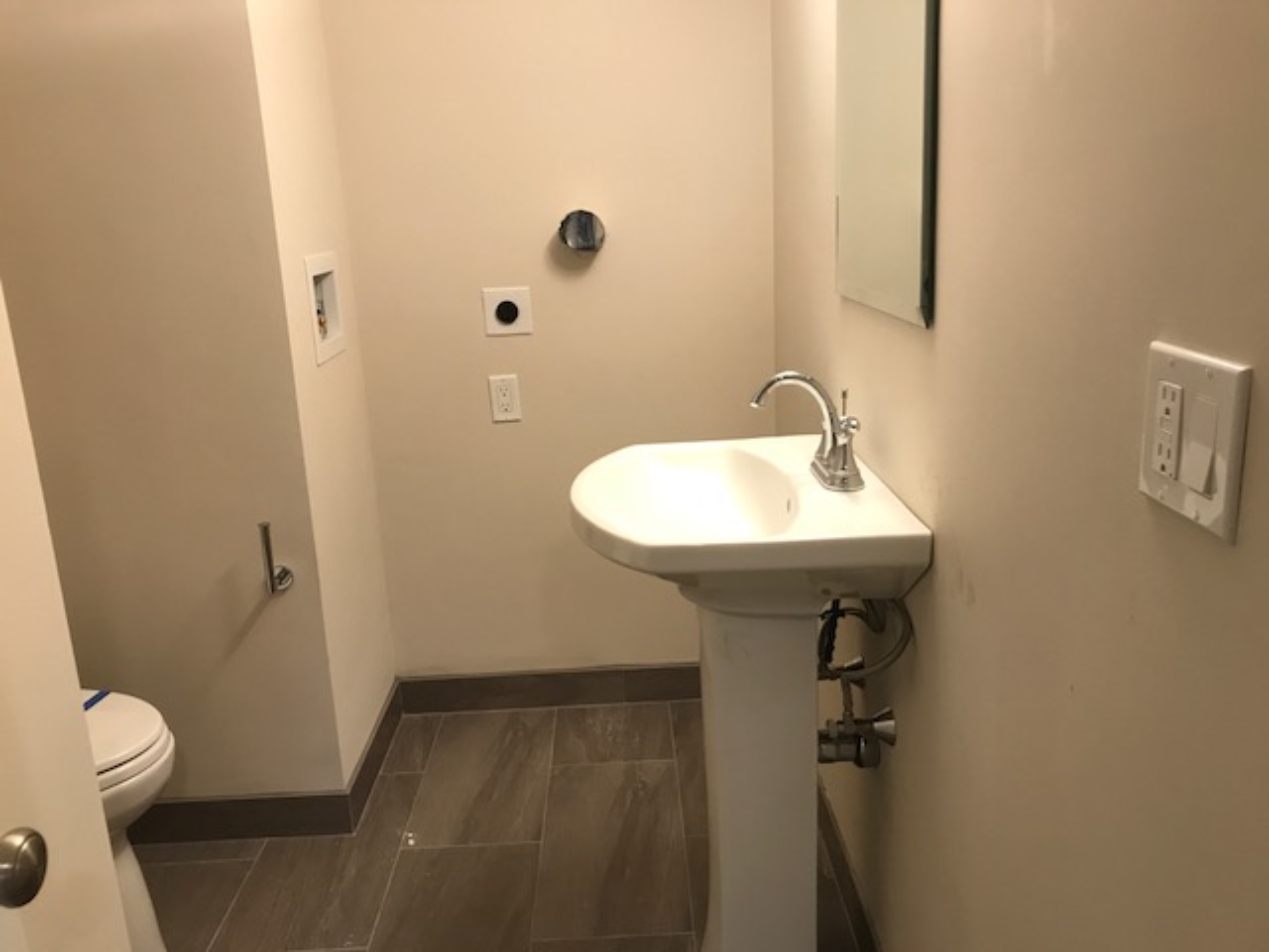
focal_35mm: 28
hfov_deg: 63.4
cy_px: 476
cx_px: 634
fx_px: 1026
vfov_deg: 49.7
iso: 40
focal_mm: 3.99
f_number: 1.8
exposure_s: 1/24
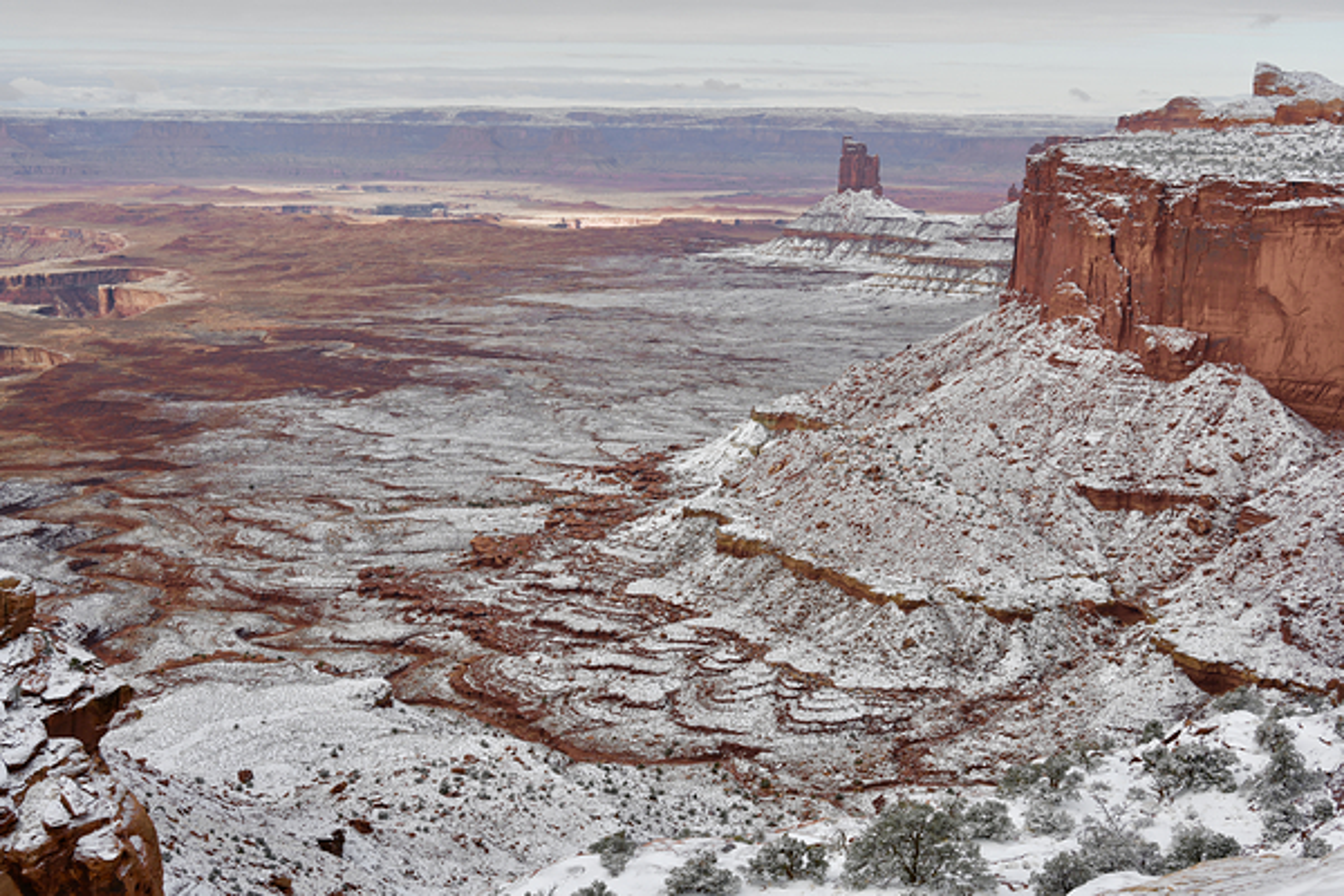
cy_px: 448
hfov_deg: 42.7
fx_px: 1717
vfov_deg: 29.2
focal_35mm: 46
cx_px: 672
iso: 100
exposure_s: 1/250
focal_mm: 46
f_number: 8
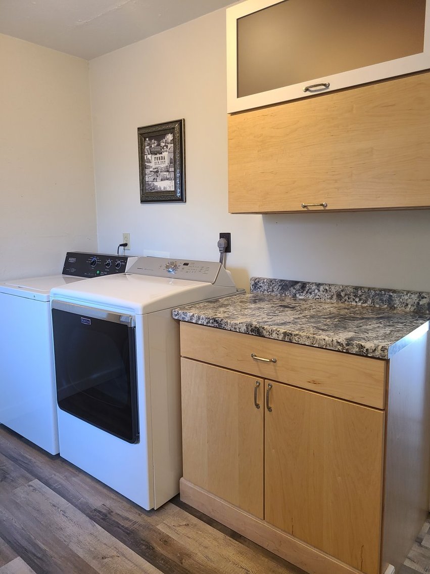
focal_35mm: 26
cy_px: 287
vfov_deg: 67.3
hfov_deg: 53.1
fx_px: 431
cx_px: 215
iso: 125
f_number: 1.8
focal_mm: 5.4
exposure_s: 1/59
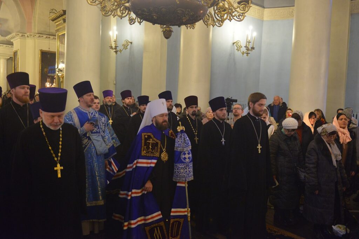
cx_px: 180
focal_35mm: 32
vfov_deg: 41.1
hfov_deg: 58.7
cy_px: 120
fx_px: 319
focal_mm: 32
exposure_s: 1/60
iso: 3200
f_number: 2.8
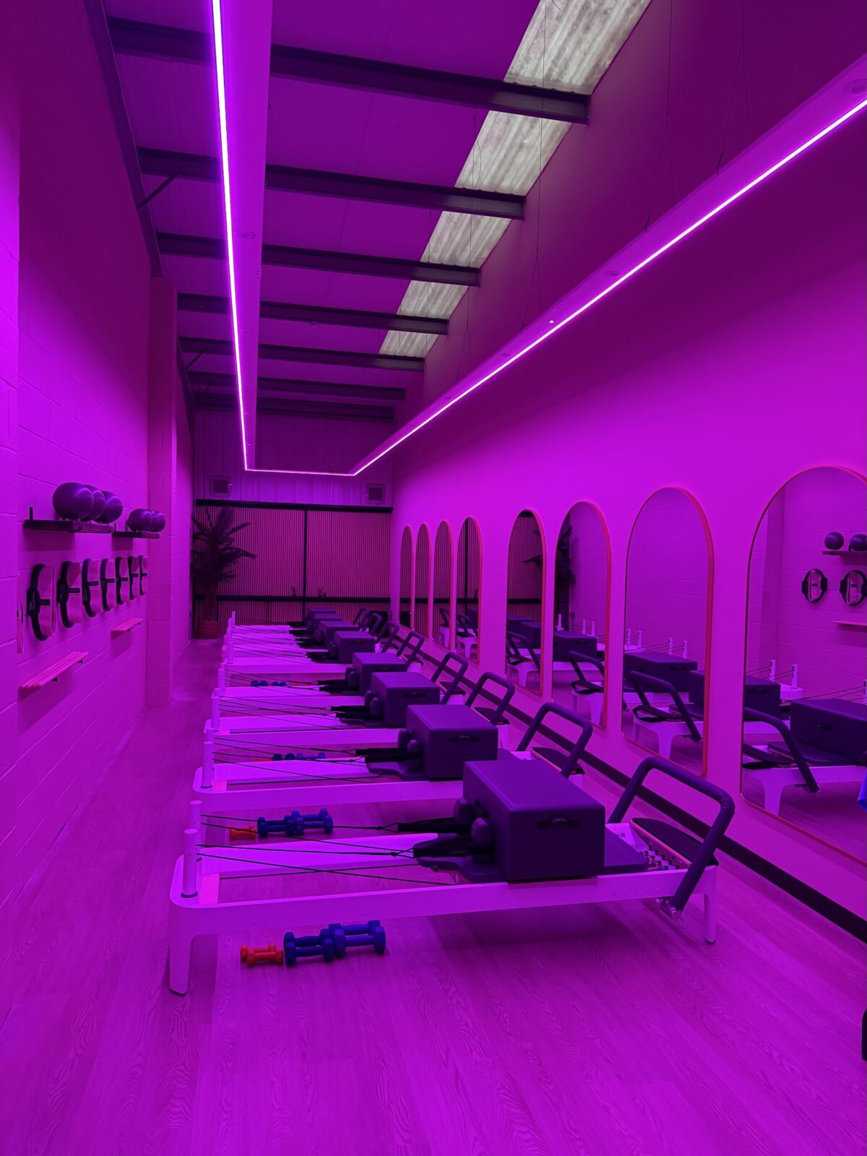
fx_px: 801
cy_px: 578
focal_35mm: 24
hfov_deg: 56.8
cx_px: 434
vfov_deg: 71.6
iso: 640
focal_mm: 6.76
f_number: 1.78
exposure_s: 1/60
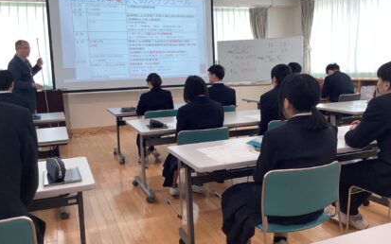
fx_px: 362
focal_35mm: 34
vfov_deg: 37.2
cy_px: 108
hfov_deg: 56.7
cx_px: 199
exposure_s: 1/120
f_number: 2.4
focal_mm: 3.3
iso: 100
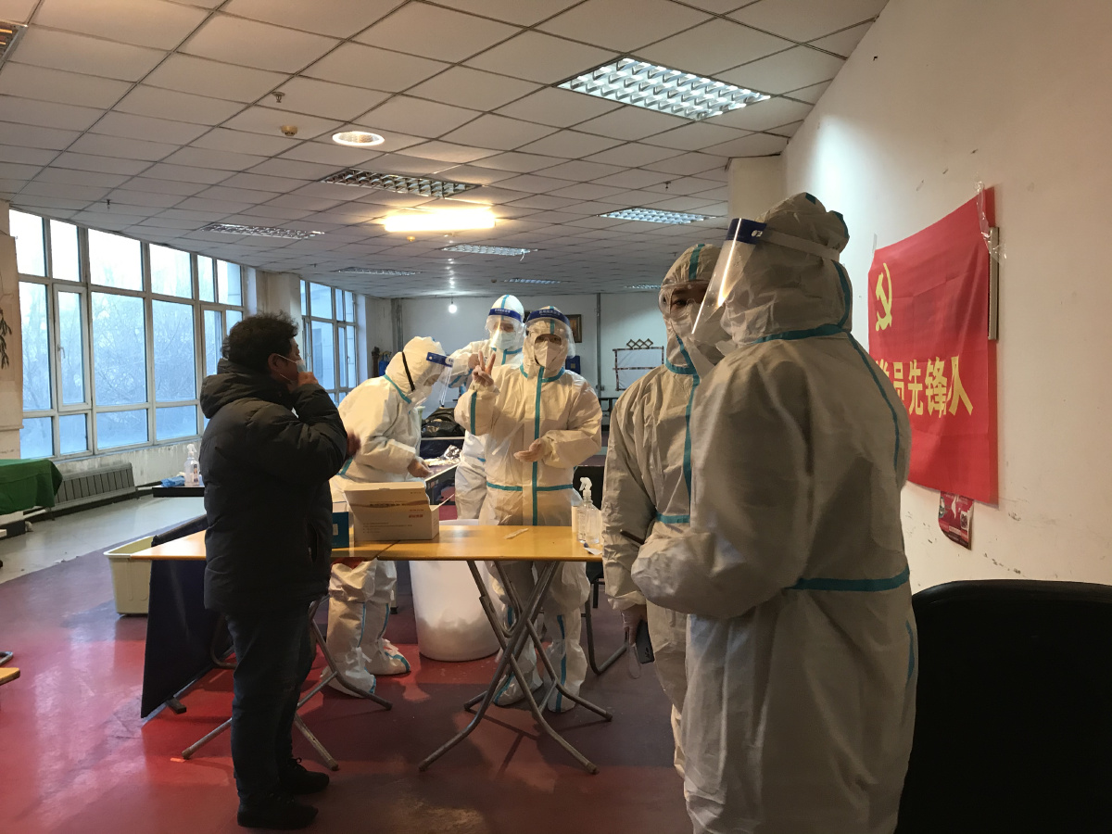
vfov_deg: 49.7
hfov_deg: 63.4
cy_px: 417
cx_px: 556
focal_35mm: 28
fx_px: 899
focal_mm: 3.99
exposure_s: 1/17
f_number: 1.8
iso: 50
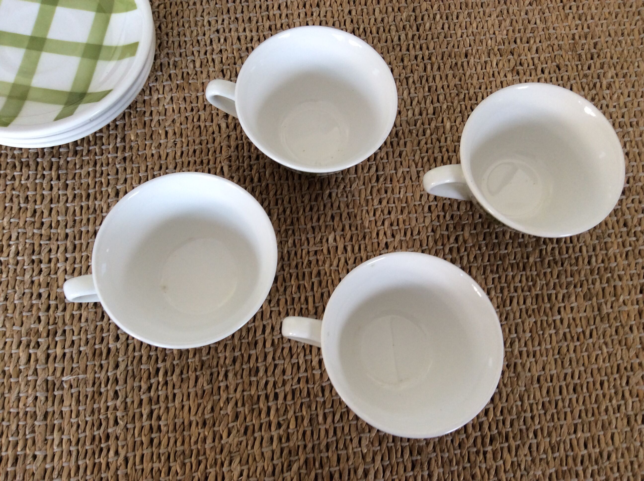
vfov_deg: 44.1
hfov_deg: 56.9
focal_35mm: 32
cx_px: 322
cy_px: 240
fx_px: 594
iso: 50
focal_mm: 3.3
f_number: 2.4
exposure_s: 1/25
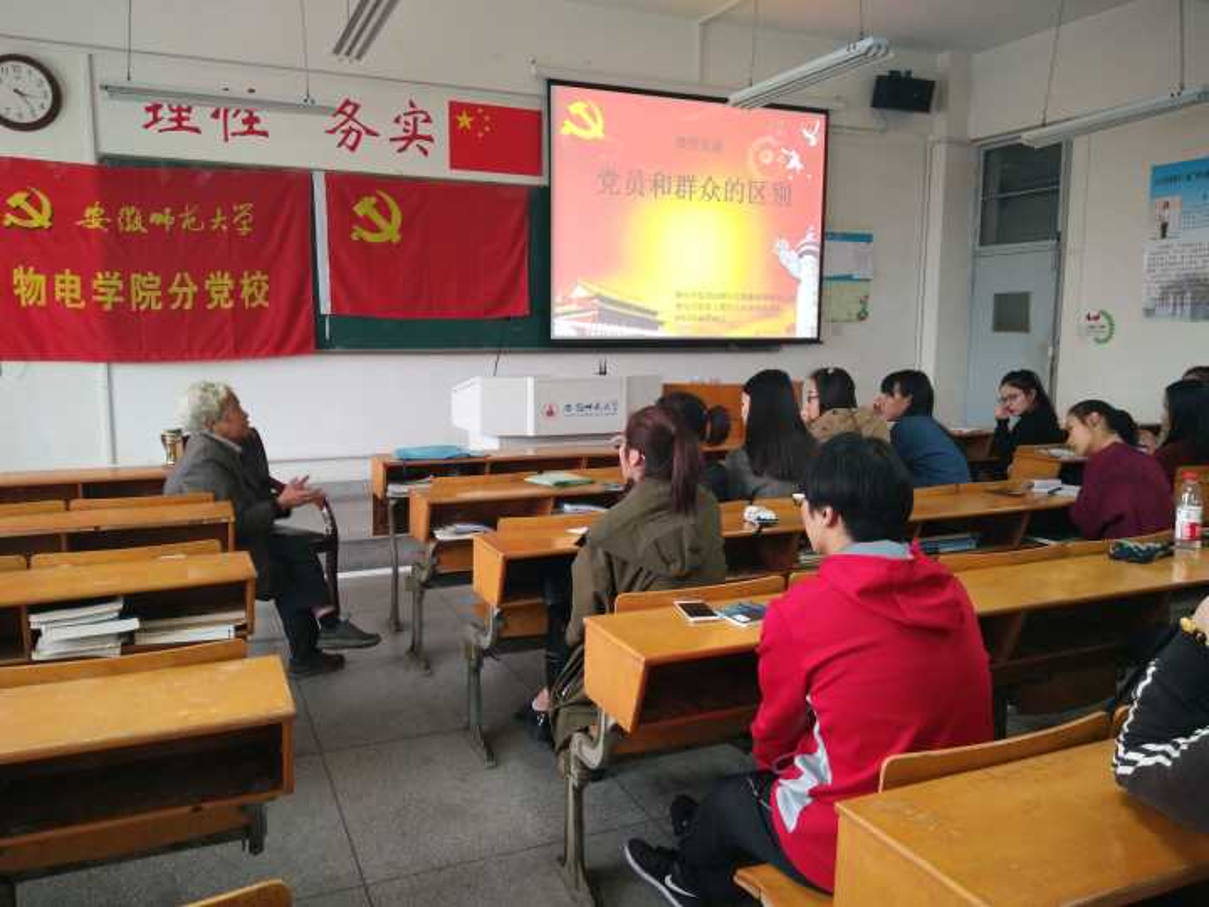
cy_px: 454
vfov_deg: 63.4
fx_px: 733
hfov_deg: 79.0
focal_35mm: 21
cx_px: 604
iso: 171
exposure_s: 1/33.3
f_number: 2.2
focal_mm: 3.66
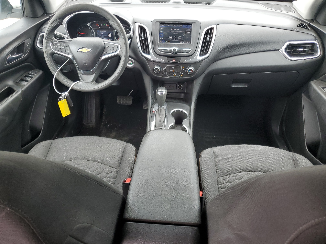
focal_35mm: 26
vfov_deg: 53.1
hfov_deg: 67.3
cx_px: 163
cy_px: 122
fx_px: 245
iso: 50
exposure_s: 1/196
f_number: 1.5
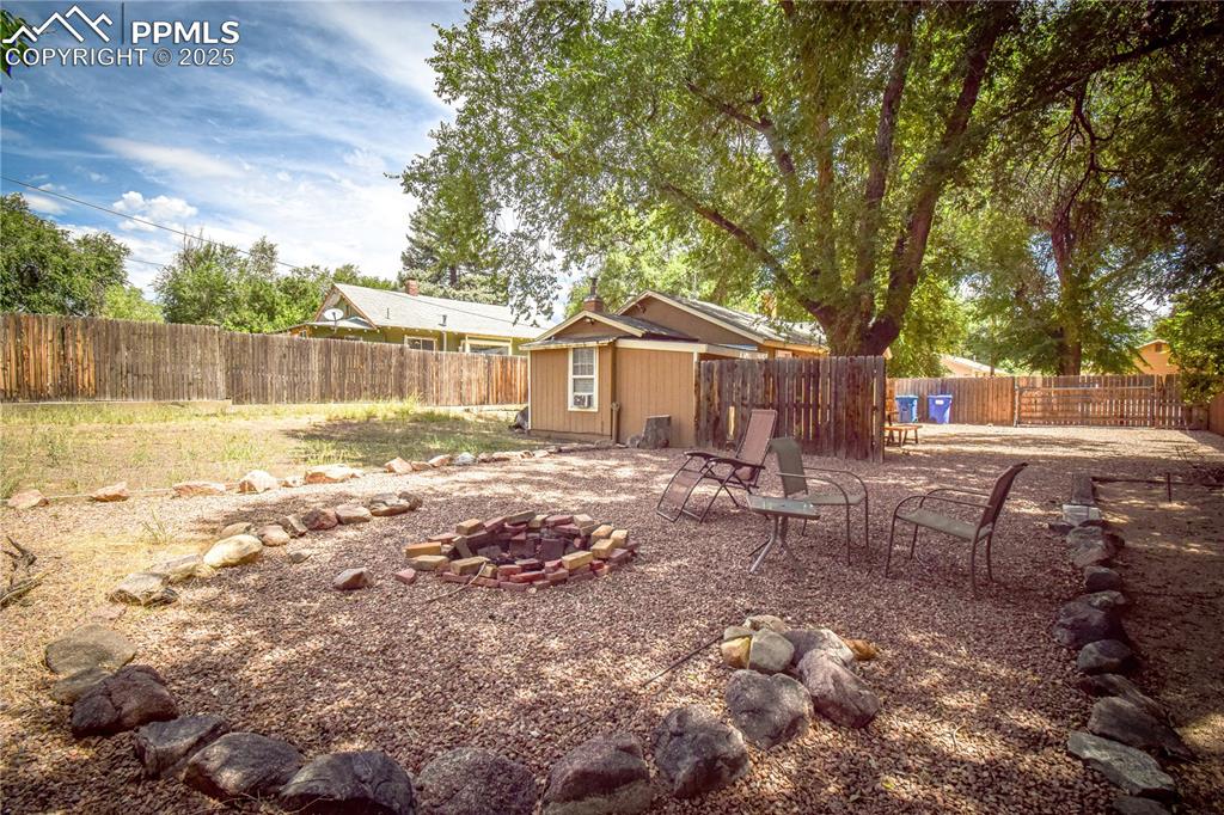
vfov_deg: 77.3
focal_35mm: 15
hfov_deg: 100.4
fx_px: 510
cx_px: 612
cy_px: 408
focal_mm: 10
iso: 320
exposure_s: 1/500
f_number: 13
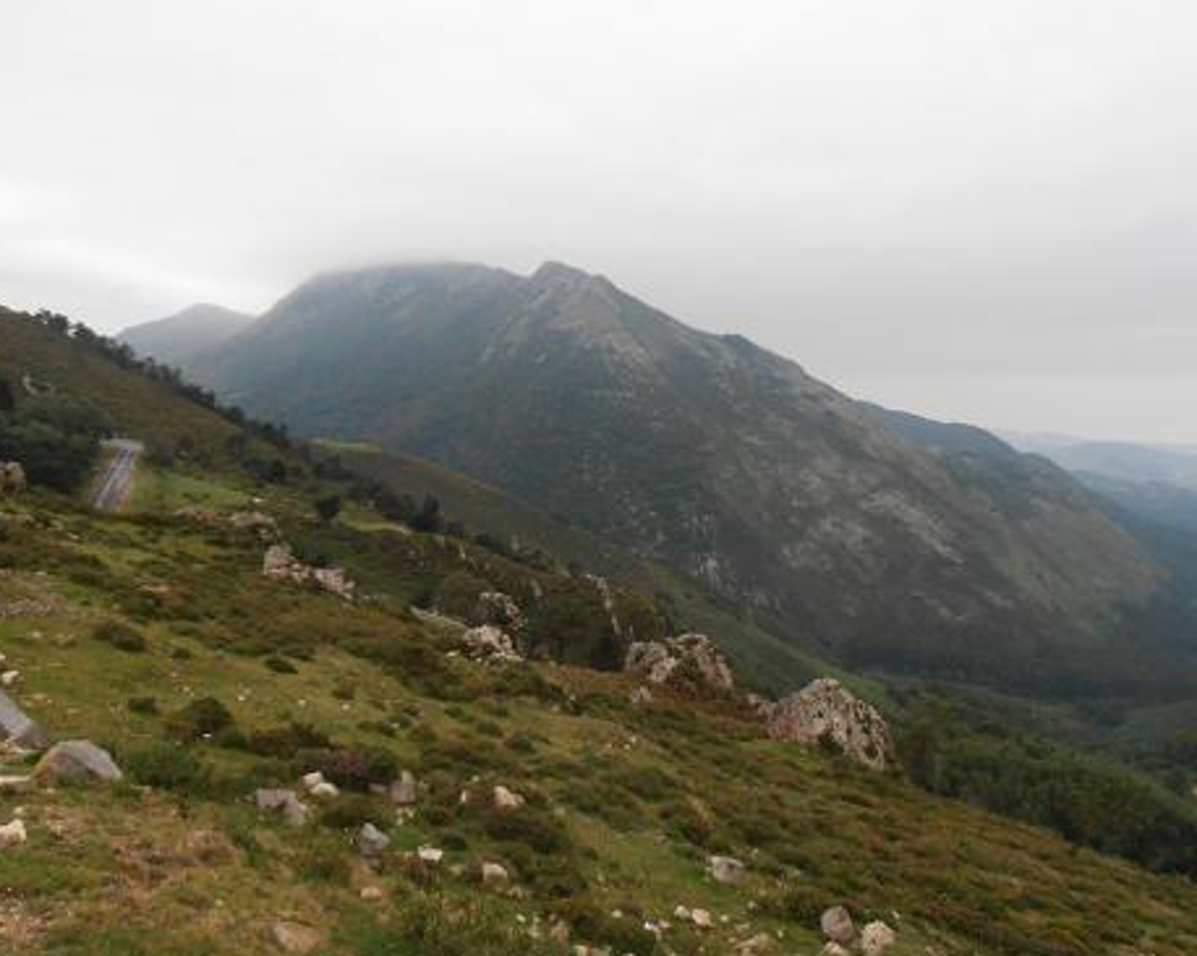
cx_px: 612
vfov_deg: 53.1
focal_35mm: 27
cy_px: 486
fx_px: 956
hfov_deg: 64.1
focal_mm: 4.2
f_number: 3
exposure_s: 1/250
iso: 250
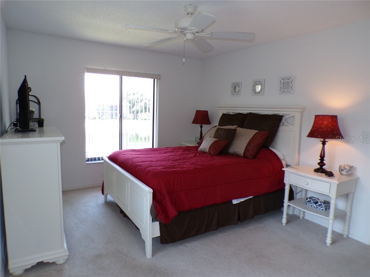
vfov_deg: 56.8
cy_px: 138
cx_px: 185
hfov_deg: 71.6
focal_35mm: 24
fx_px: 257
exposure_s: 1/80
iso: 200
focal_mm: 4.3
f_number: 3
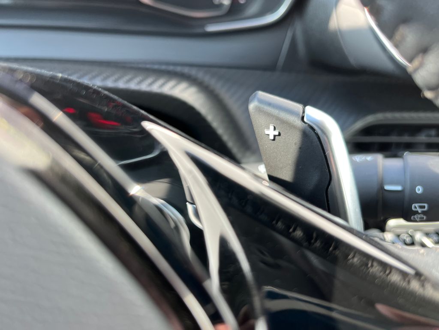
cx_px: 220
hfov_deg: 67.3
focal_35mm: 26
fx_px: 330
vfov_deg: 53.1
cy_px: 165
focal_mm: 5.1
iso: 50
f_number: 1.6
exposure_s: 1/122
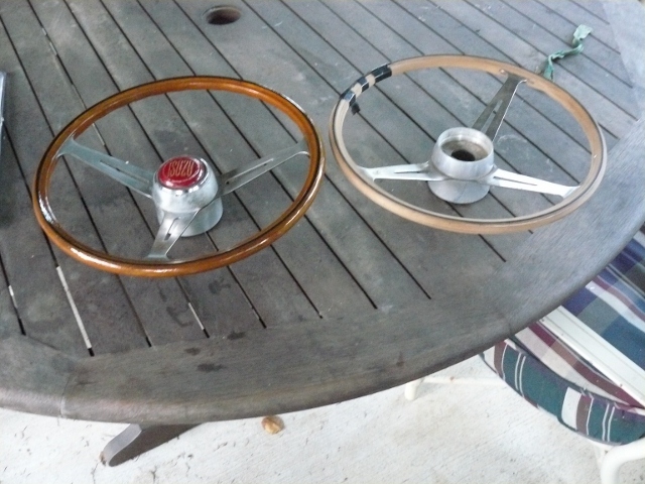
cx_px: 322
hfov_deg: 51.4
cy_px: 242
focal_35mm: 36
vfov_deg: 39.7
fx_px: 671
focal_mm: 6
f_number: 2.8
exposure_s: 1/25
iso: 800
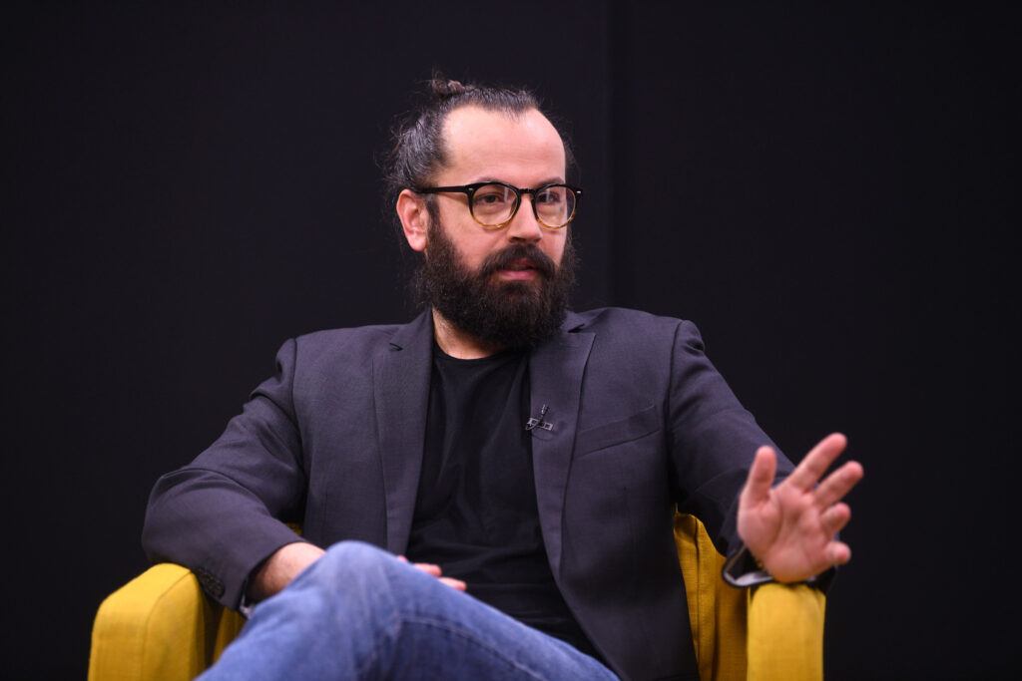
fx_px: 4543
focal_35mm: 160
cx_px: 511
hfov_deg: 12.8
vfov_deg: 8.6
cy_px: 340
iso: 800
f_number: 2.8
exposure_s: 1/125
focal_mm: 160
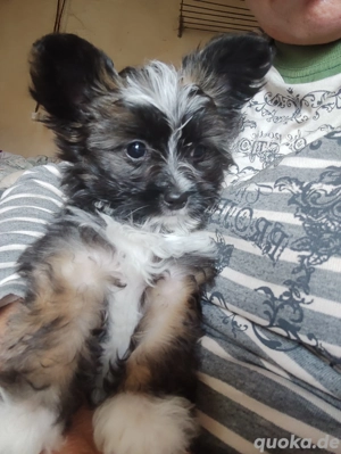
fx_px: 262
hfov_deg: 66.1
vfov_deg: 81.7
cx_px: 170
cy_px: 227
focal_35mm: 20
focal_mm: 3.49
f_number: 2.45
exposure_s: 1/33
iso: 167
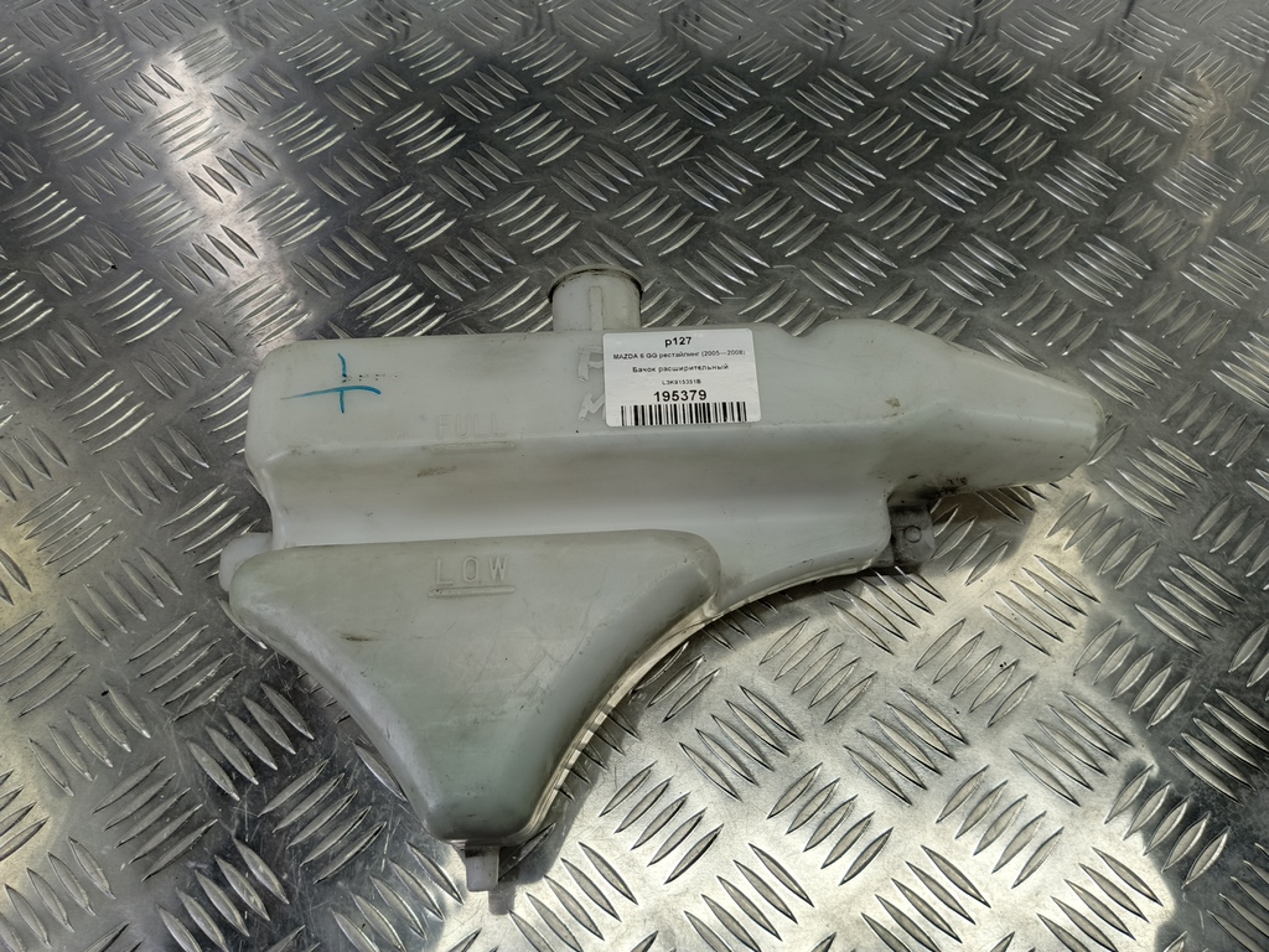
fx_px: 843
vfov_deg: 58.9
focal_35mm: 23
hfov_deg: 73.9
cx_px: 634
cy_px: 476
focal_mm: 4.11
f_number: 1.6
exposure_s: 1/100
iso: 118
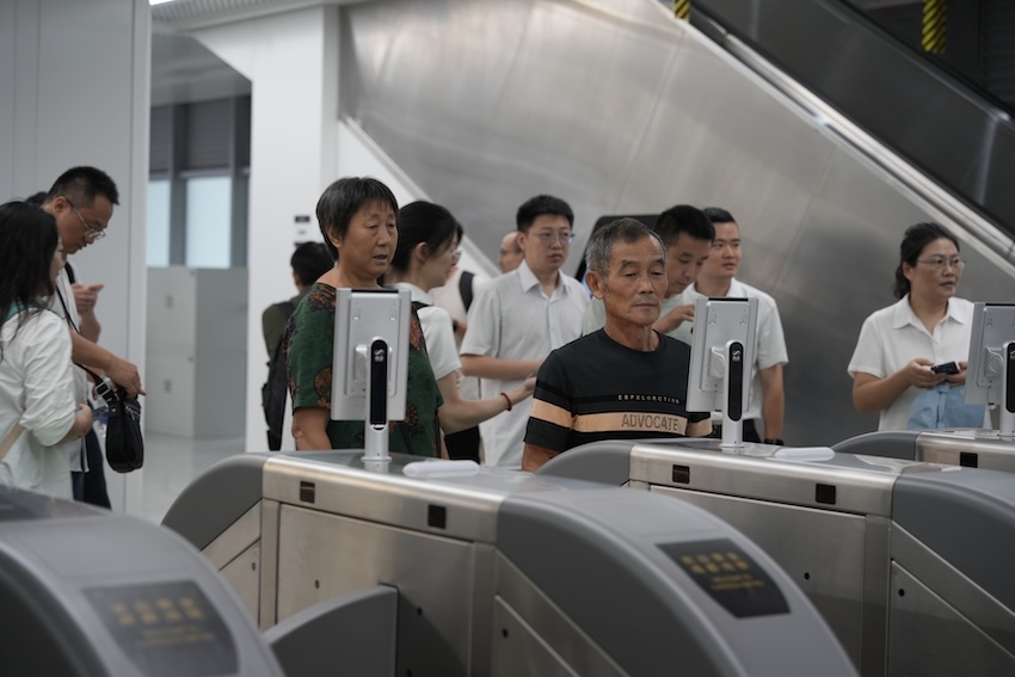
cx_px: 508
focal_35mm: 70
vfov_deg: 19.5
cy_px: 338
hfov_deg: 28.8
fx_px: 1974
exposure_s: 1/100
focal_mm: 70
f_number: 3.5
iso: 500
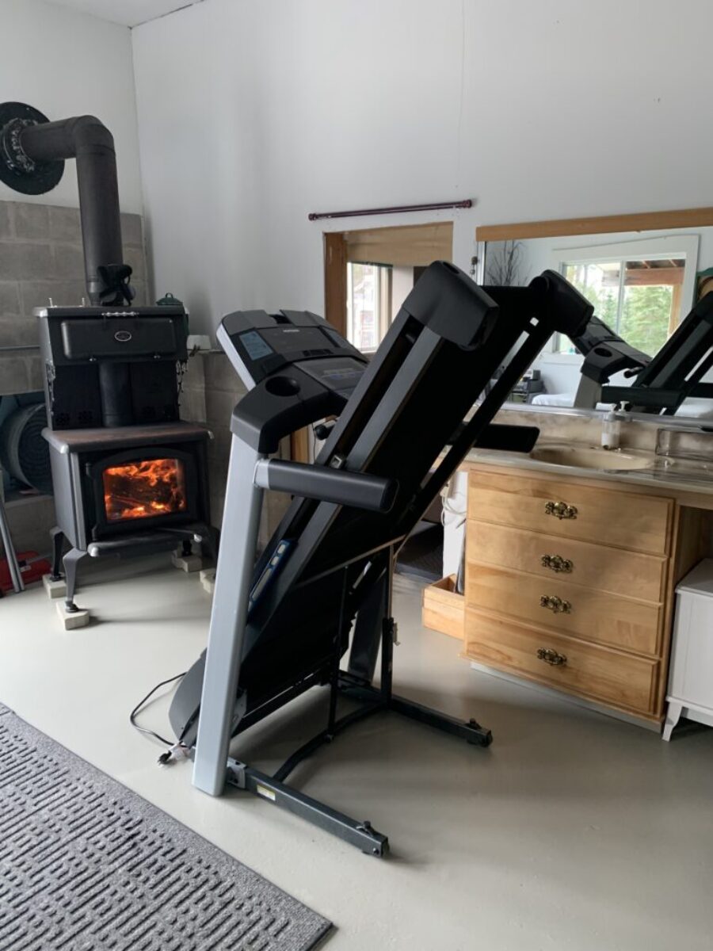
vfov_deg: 67.3
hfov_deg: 53.1
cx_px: 356
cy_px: 476
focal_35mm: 26
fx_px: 714
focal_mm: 4.25
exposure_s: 1/60
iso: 125
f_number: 1.8
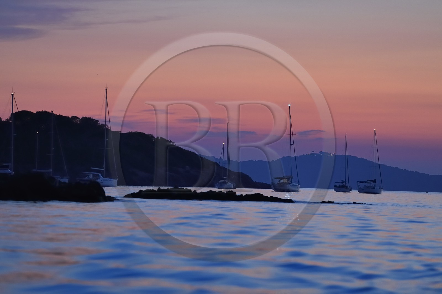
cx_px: 221
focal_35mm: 200
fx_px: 2454
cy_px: 147
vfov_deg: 6.9
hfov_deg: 10.3
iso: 1600
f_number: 4
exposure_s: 1/40
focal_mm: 200
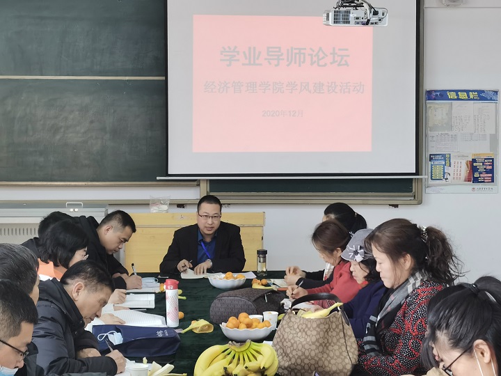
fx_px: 1085
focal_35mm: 75
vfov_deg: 19.6
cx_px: 250
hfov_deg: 26.0
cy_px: 188
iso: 200
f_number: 1.6
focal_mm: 5.56
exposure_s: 1/50
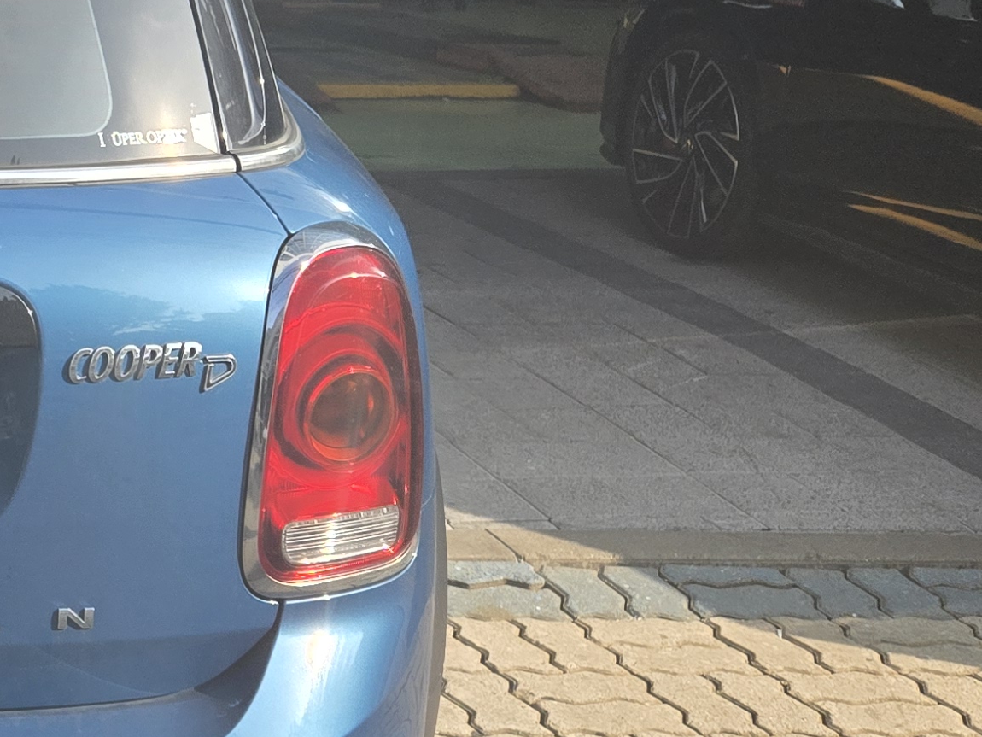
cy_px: 196
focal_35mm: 80
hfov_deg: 22.2
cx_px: -247
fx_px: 2270
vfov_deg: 18.3
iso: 80
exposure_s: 1/1742
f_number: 1.8
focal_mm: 5.4
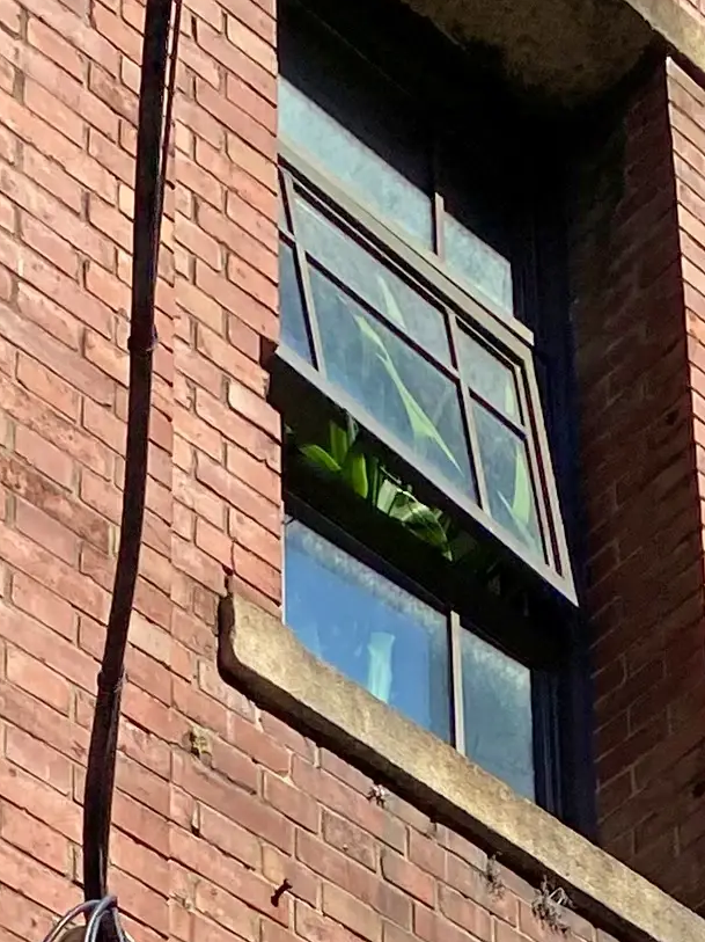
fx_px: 3506
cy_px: 2122
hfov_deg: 11.5
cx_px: 473
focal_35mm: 129
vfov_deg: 12.6
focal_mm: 4.25
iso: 32
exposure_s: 1/3300
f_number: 1.8
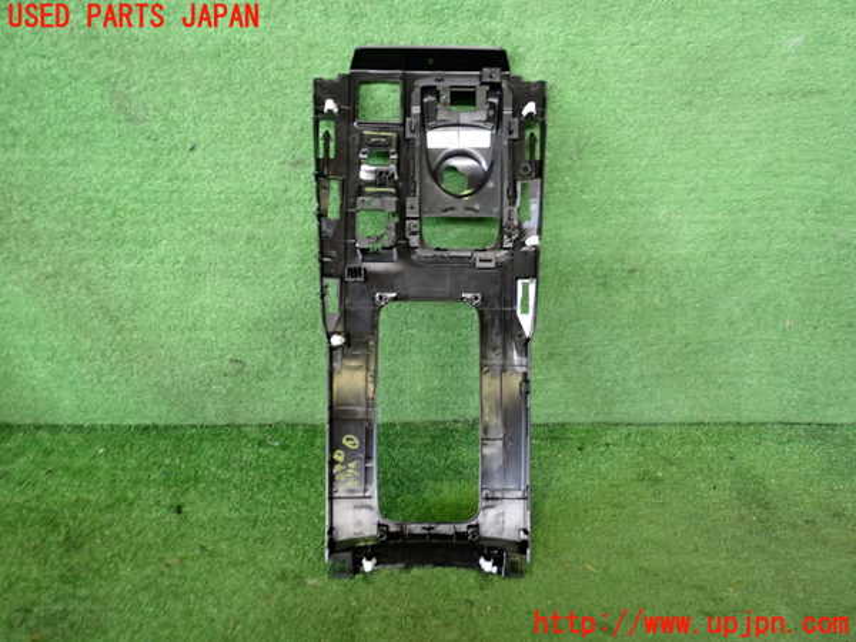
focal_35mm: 30
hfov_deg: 60.0
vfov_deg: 46.8
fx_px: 742
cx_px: 428
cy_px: 321
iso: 320
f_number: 2.3
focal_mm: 5.4
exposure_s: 1/30
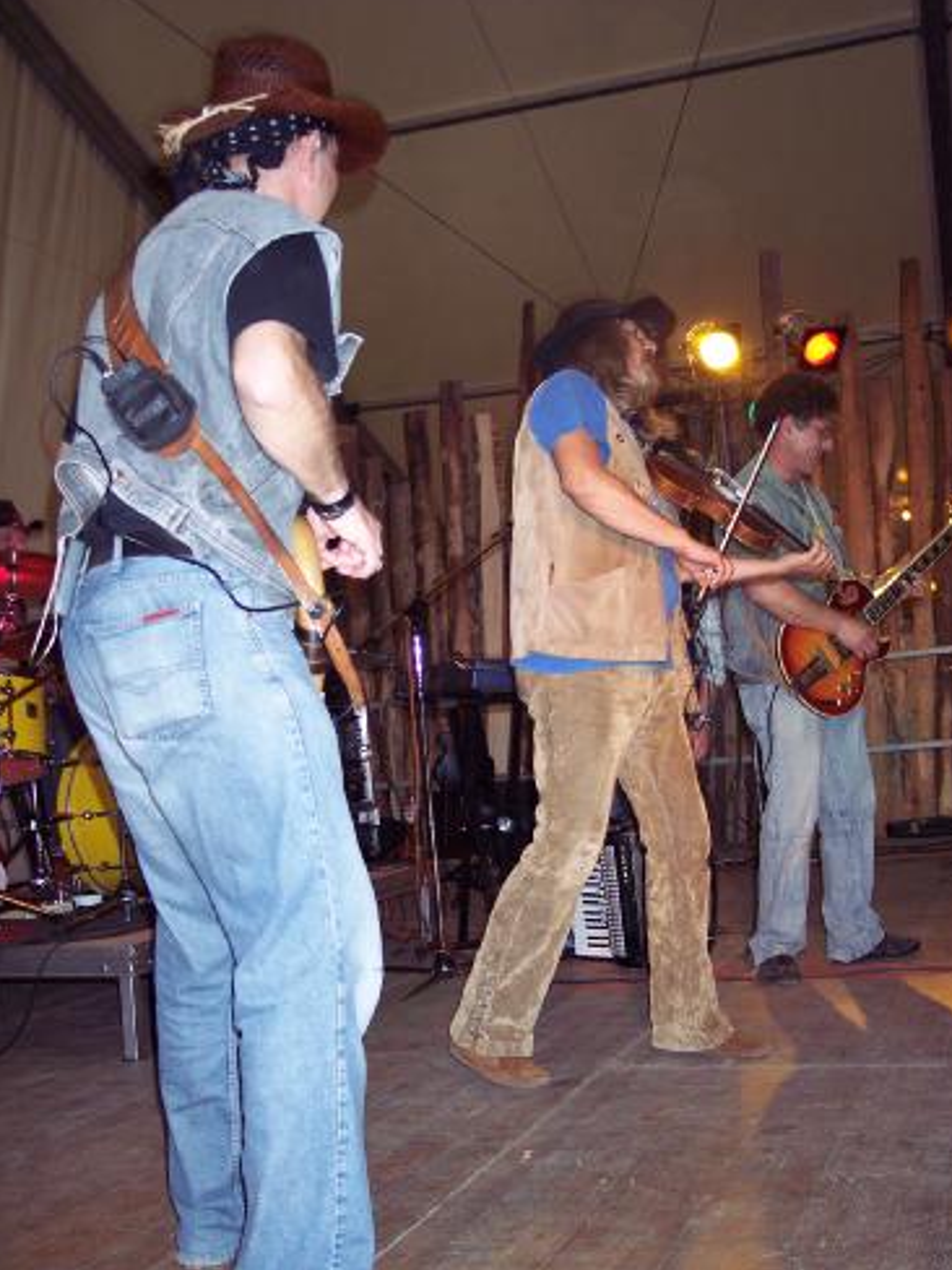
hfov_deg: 36.0
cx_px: 480
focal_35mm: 40
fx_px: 1467
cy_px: 635
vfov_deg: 46.8
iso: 140
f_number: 2.8
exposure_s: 1/60
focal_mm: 8
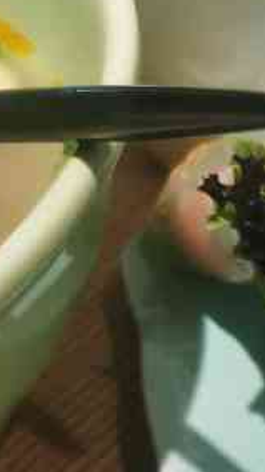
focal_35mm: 97
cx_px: 540
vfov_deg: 20.3
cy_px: 596
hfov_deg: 11.2
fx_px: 1213
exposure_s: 1/100
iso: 160
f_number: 1.6
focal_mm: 5.56
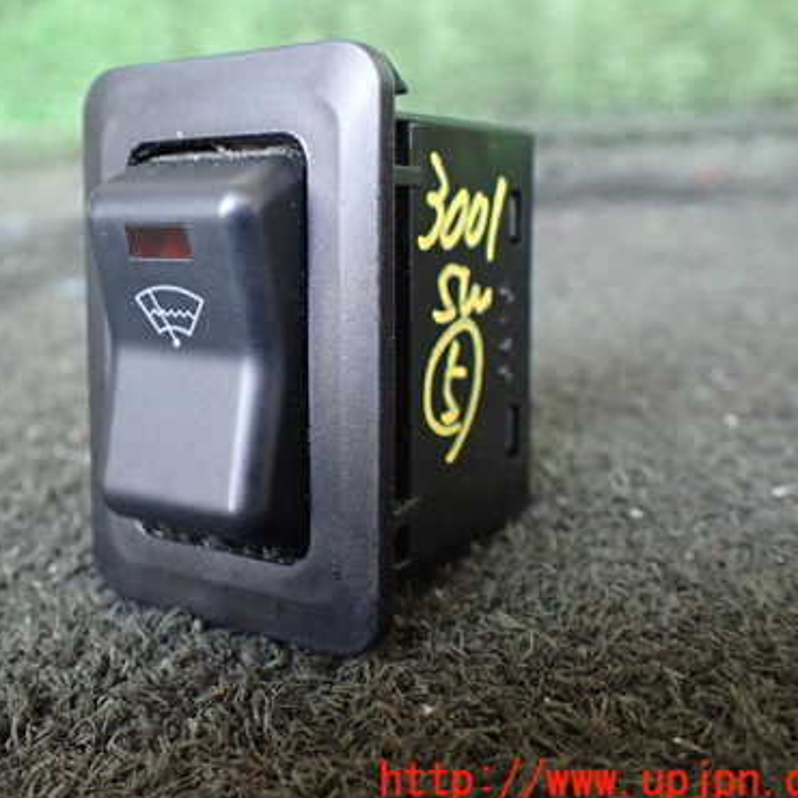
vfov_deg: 39.0
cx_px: 220
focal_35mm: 43
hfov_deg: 38.4
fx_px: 1122
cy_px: 324
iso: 800
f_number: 2.3
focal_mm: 5.4
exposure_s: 1/80
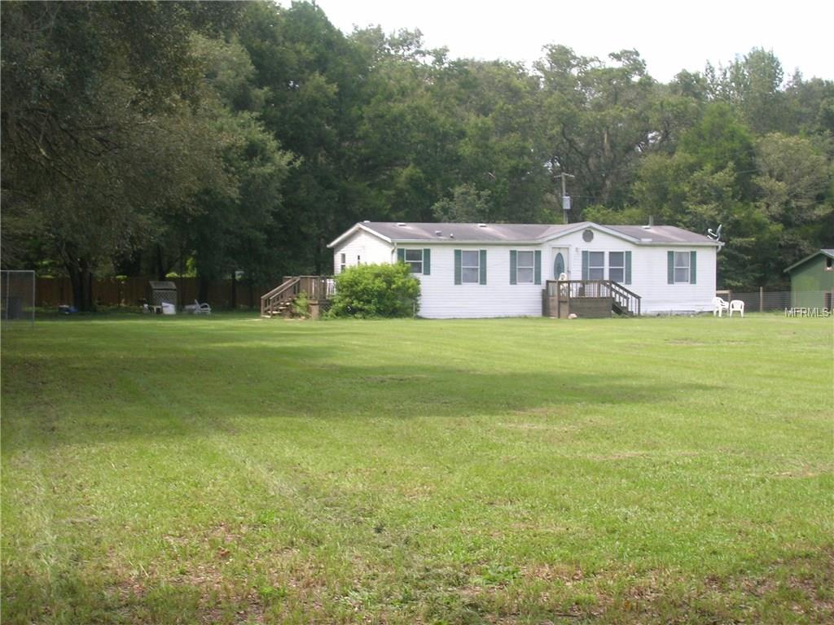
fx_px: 1518
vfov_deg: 23.3
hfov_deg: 30.7
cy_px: 312
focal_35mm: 63
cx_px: 417
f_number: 6.1
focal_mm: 10.4
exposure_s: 1/62.4
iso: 50
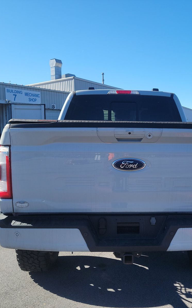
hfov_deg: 36.8
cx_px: 132
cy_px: 154
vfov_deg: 56.7
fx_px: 285
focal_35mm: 34
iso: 50
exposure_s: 1/463
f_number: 1.8
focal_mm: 6.7
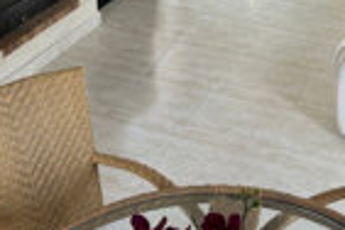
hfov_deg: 29.1
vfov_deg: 18.8
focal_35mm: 69
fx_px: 661
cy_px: -34
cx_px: 218
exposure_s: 1/121
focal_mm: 5.1
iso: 40
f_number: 1.6
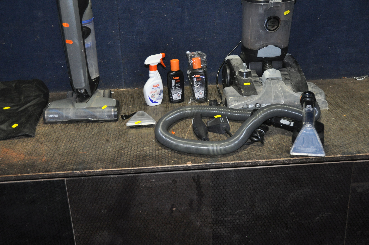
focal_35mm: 40
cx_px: 184
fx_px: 415
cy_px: 122
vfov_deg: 32.9
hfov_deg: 48.0
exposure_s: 1/60
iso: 800
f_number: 4
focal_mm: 27
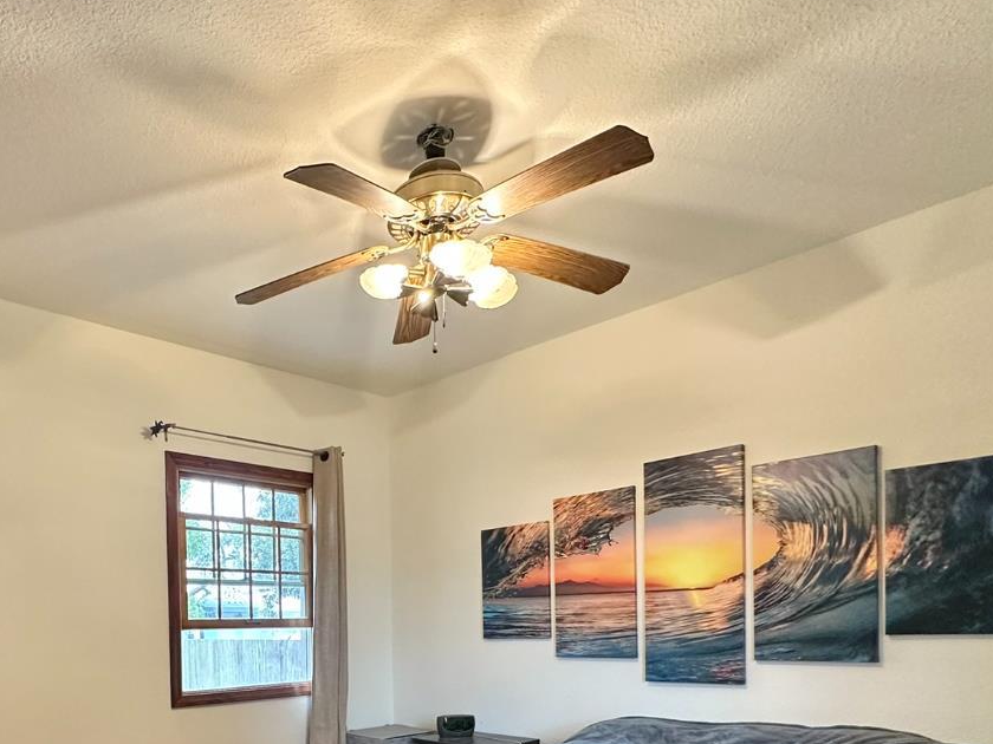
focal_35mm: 25
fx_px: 717
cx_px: 297
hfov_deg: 66.6
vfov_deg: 49.8
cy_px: 647
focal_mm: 2.22
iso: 500
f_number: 2.2
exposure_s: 1/60
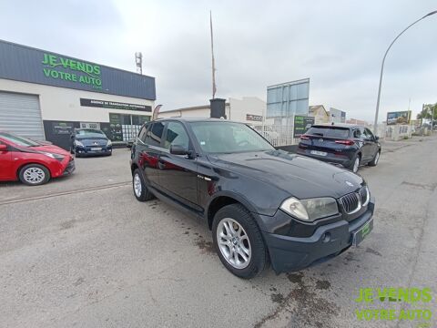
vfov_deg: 78.1
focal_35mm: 16
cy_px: 164
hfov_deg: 94.5
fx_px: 202
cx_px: 218
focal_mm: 1.65
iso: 50
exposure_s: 1/180
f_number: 2.2
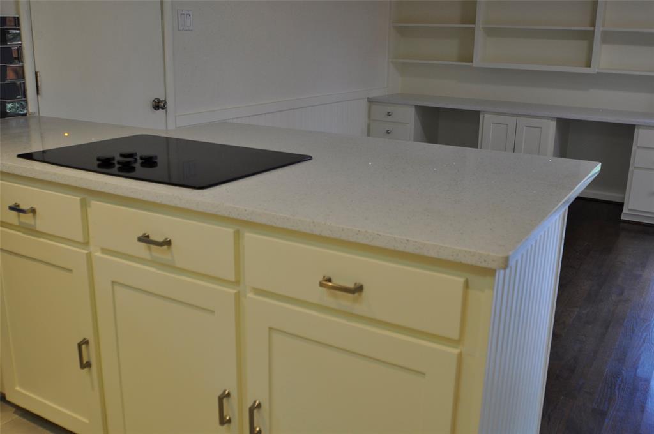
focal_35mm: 36
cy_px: 217
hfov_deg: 53.2
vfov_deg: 36.8
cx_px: 327
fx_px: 653
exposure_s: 1/60
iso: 400
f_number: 4.5
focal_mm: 24
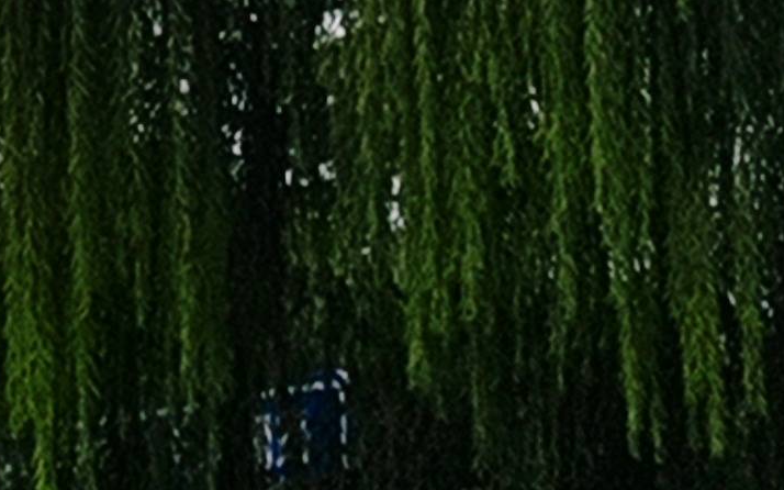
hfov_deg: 4.5
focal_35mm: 466
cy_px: -1233
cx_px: -706
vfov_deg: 2.8
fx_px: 9955
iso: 50
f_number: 1.8
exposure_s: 1/110
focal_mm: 6.14
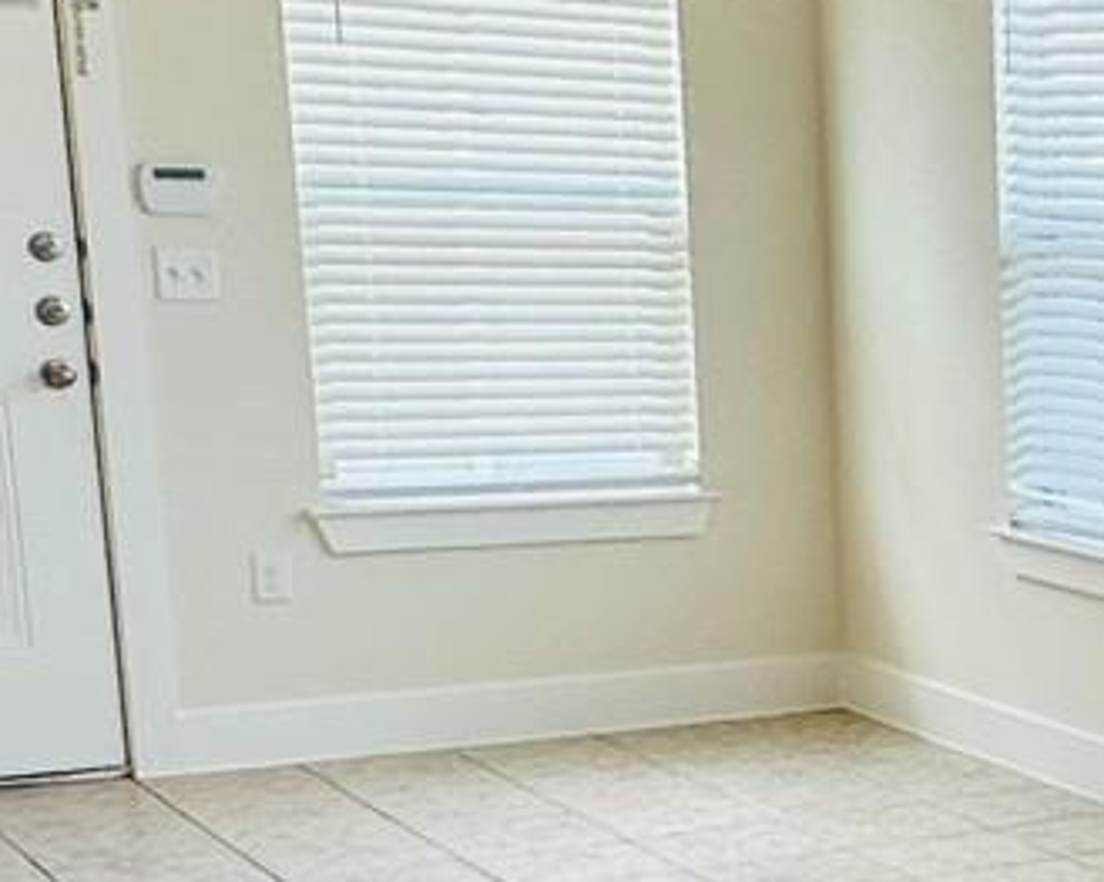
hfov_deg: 18.0
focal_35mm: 85
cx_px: 1983
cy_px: 808
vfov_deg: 17.8
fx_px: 2776
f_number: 2.2
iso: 50
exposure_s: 1/120
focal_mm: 2.22
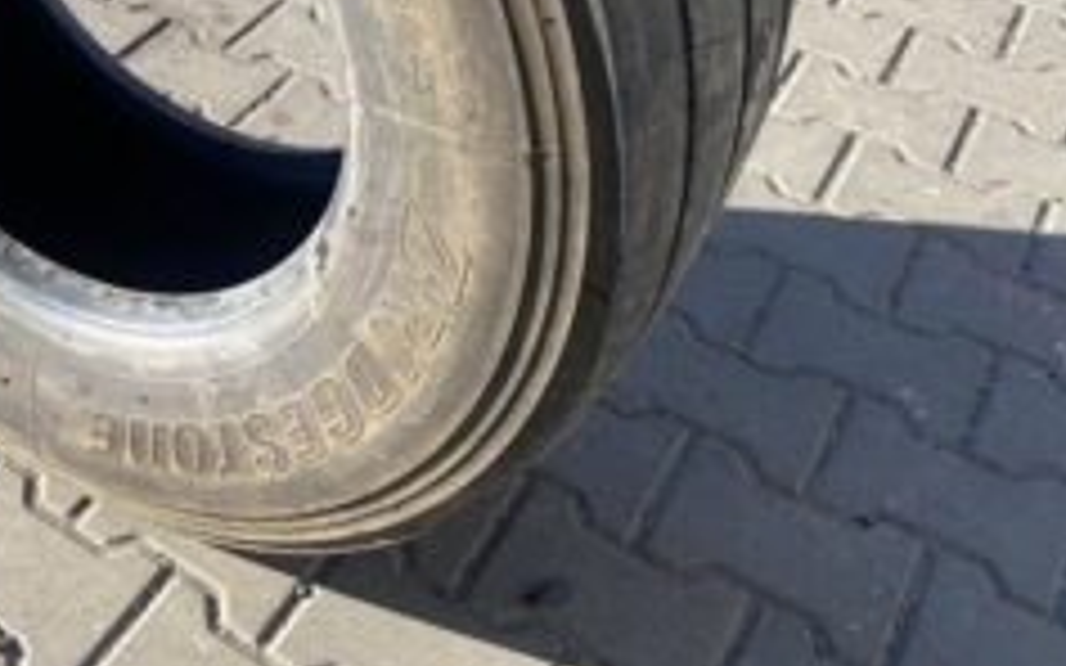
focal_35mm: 50
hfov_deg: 37.7
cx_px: 108
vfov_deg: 24.3
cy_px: -47
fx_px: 1452
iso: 32
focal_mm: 4.25
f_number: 1.8
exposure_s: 1/417
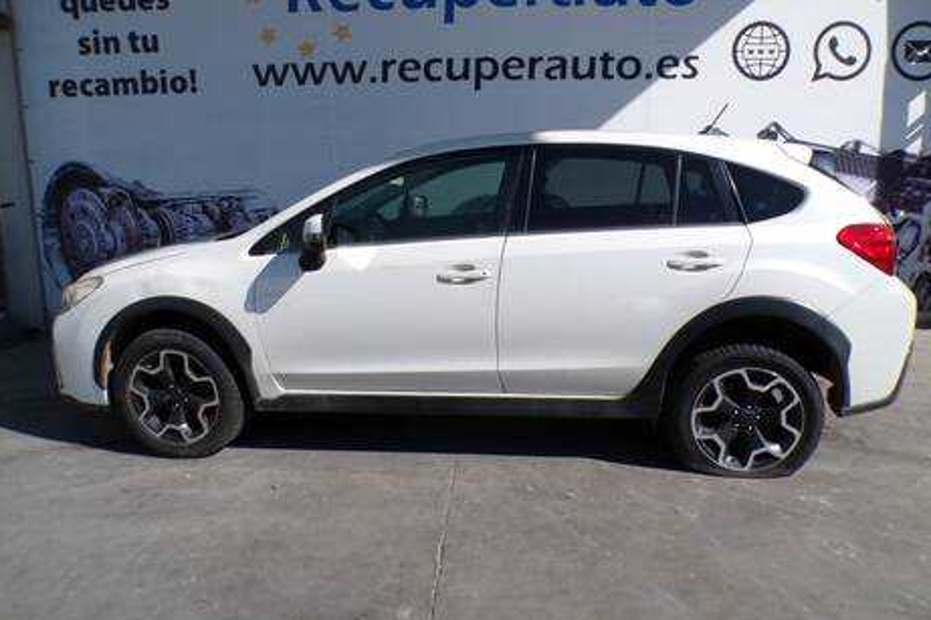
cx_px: 481
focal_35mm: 26
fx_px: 672
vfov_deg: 49.4
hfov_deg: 69.4
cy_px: 267
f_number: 5.8
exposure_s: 1/450
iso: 100
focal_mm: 4.3
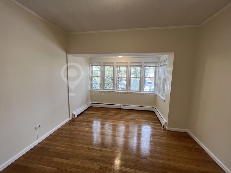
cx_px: 116
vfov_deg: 89.9
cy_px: 86
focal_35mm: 13
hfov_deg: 106.2
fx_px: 87
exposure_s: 1/120
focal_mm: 1.57
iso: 64
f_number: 1.8
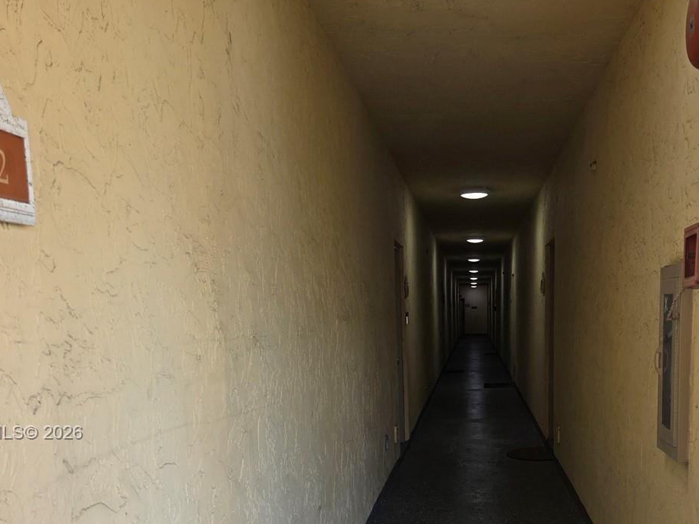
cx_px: 454
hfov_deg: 46.2
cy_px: 434
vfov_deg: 34.6
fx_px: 808
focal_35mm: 40
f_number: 1.7
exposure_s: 1/120
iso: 32
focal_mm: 6.3
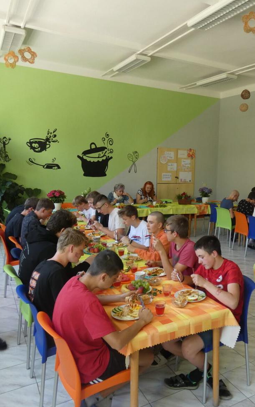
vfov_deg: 64.6
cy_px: 207
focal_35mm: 29
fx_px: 323
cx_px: 192
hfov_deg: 41.8
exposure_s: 1/60
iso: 160
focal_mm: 3.6
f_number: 2.8
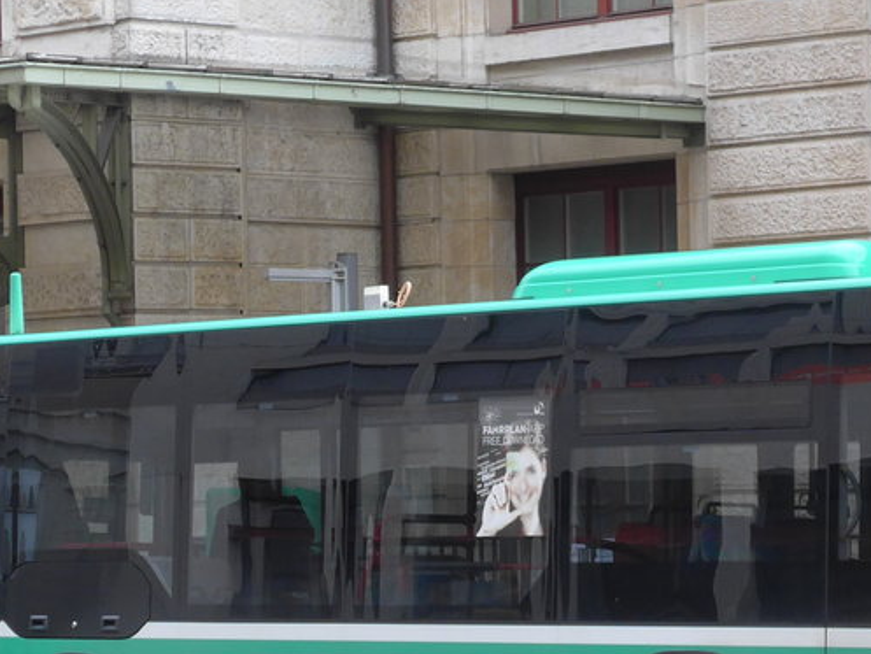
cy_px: 377
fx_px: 4253
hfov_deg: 11.7
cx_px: 629
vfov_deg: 8.8
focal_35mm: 169
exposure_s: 1/80
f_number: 4.1
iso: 160
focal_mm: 14.2
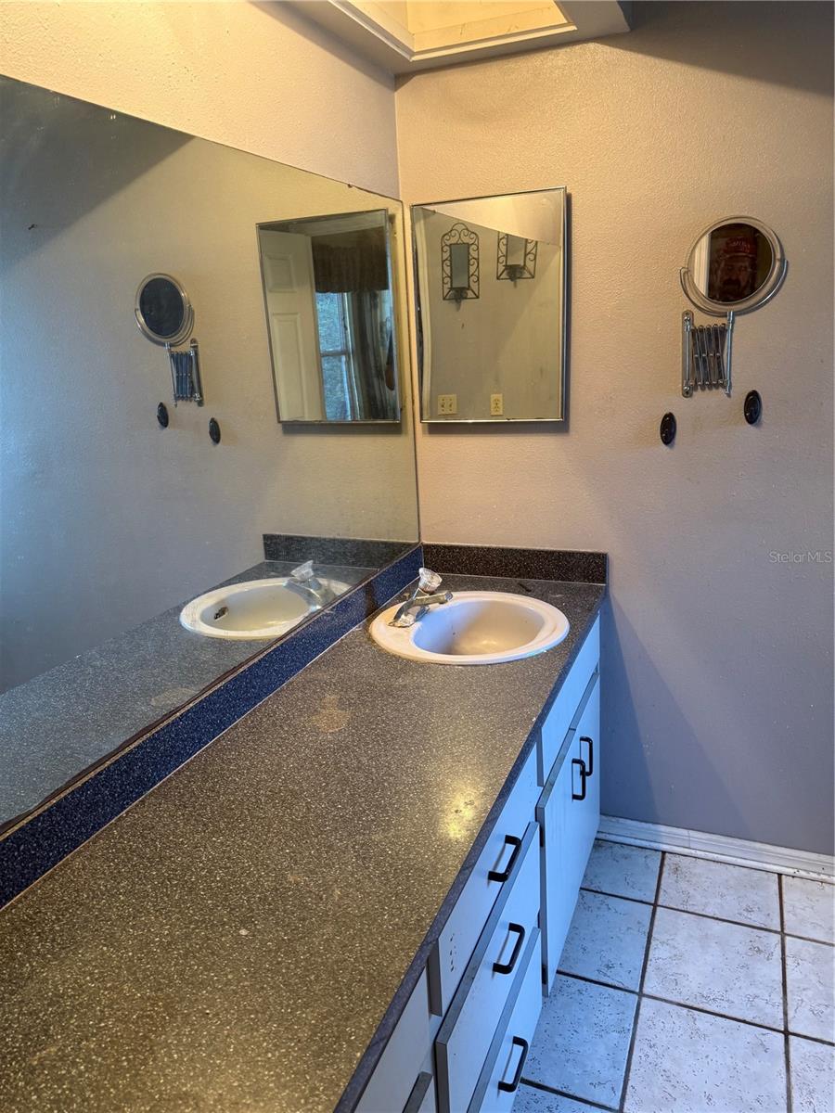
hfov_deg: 56.8
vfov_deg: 71.6
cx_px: 418
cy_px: 556
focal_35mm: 24
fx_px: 772
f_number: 1.78
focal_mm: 6.76
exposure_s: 1/60
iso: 200
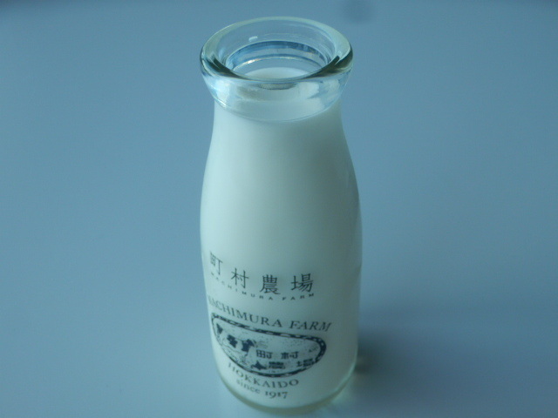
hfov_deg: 30.7
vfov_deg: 23.3
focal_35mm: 63
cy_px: 209
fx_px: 1016
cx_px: 279
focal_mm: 11.1
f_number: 4.6
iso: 125
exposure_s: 1/60
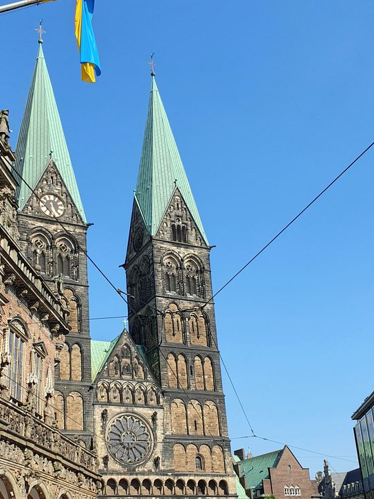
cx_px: 135
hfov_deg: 33.4
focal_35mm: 43
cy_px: 353
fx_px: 620
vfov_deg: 42.9
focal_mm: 4.3
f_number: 2.4
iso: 50
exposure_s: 1/1300
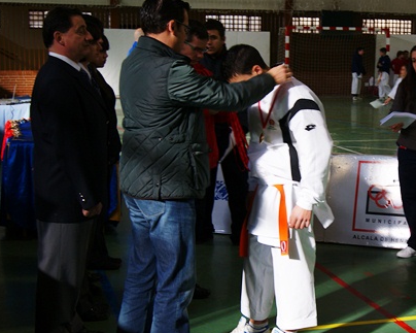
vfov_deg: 22.8
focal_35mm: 67
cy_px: 179
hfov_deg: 27.8
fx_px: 825
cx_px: 324
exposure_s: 1/60
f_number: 5.6
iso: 100
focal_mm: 30
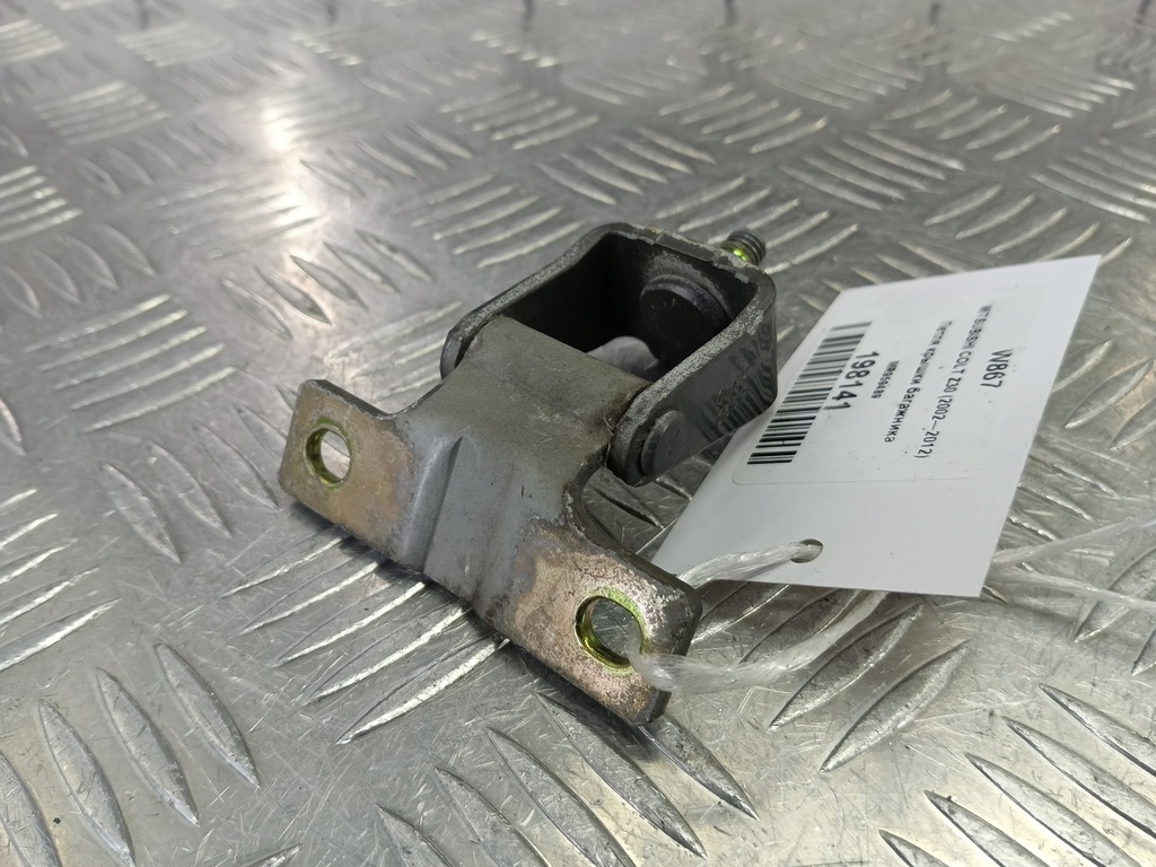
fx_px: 768
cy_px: 434
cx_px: 578
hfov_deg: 73.9
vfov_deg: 58.9
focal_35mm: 23
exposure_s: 1/50
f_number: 1.6
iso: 114
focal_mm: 4.11
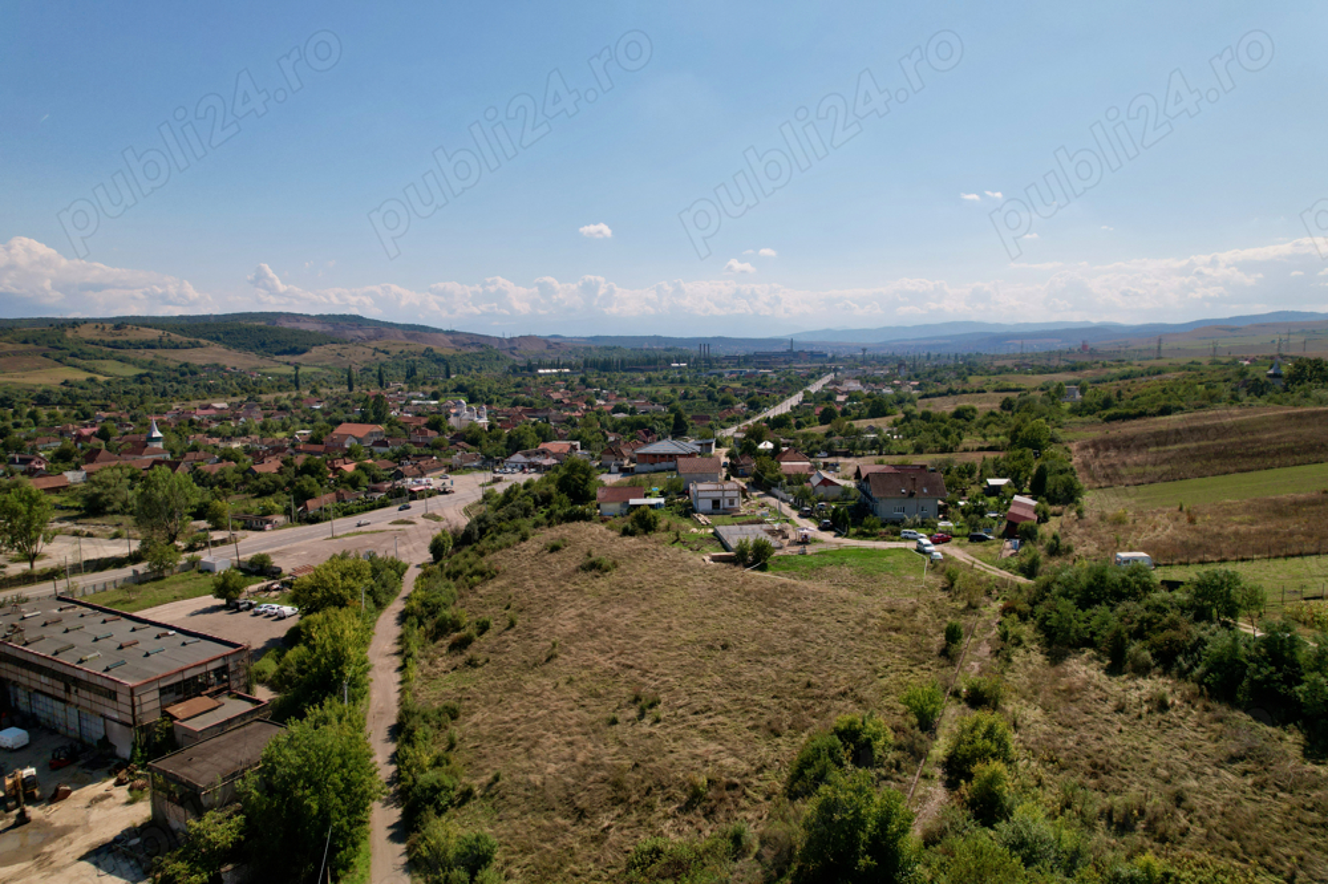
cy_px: 442
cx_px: 664
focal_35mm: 22
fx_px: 811
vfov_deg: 57.2
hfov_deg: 78.6
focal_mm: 8.38
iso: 110
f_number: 2.8
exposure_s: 1/100
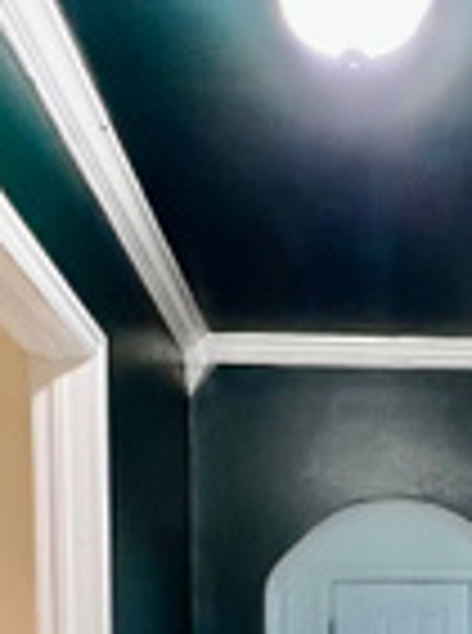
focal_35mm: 71
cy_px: 863
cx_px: 476
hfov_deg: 20.0
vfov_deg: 23.6
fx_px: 1297
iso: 400
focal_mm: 1.57
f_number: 1.8
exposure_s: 1/60
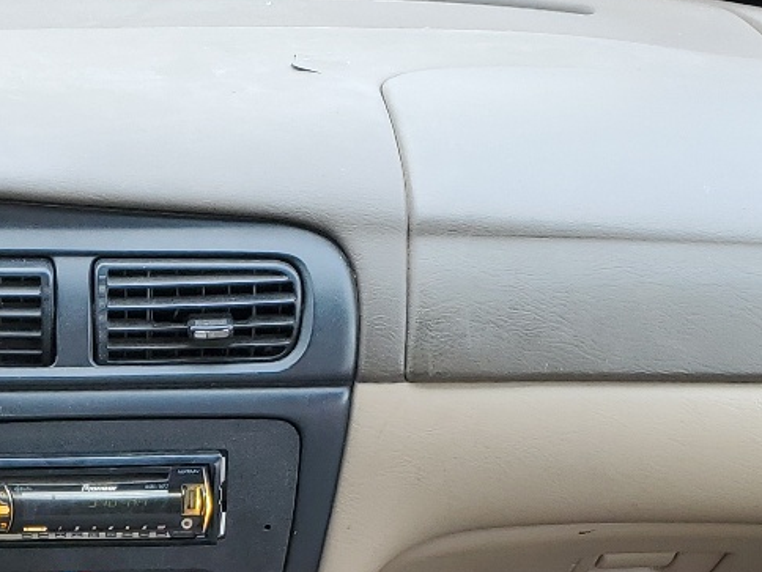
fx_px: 1893
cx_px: 74
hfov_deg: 22.2
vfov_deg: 16.0
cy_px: 796
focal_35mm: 86
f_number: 1.5
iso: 50
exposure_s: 1/185
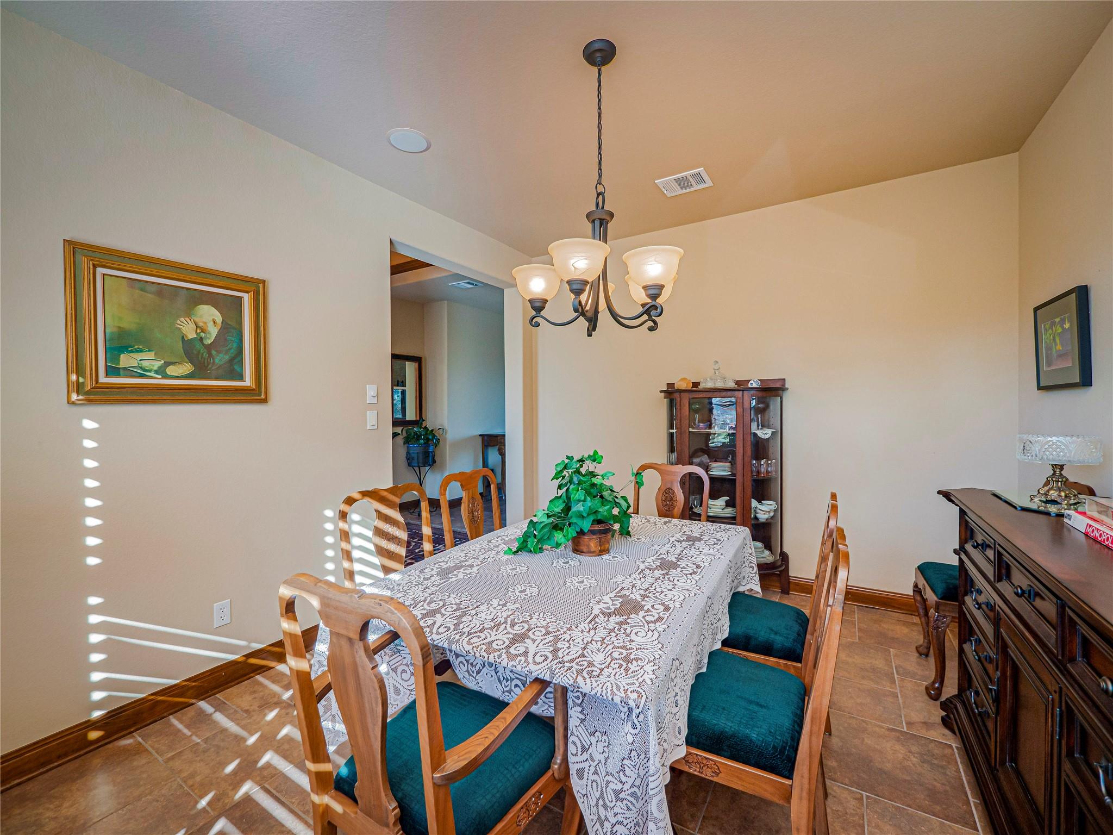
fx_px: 450
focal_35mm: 14
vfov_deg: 85.7
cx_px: 556
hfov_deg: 102.1
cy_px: 418
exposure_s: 1/250
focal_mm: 7
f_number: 5
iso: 500
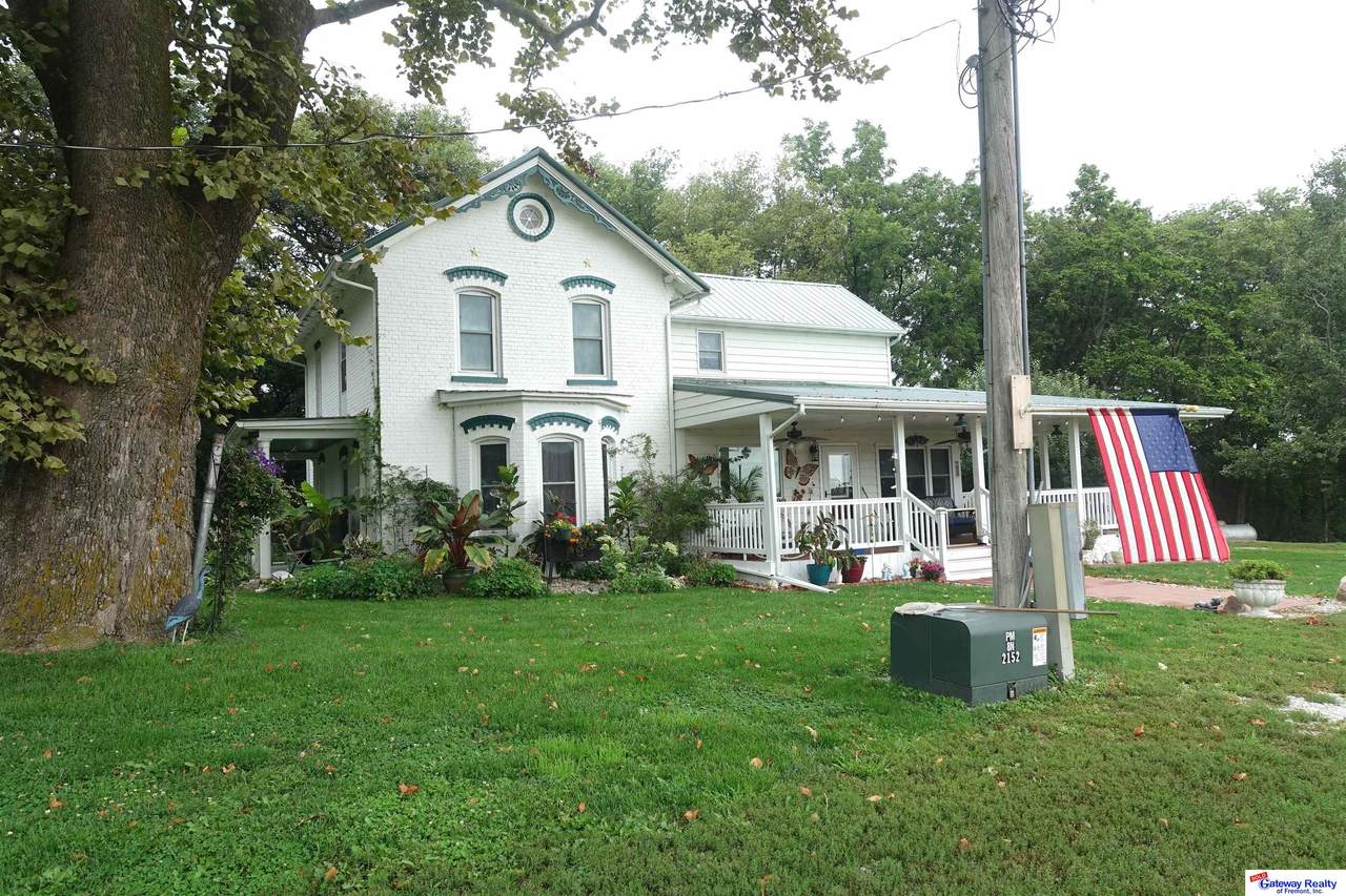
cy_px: 448
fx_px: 897
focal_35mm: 24
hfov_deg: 73.8
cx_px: 673
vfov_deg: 53.1
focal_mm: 8.8
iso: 125
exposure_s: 1/160
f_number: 4
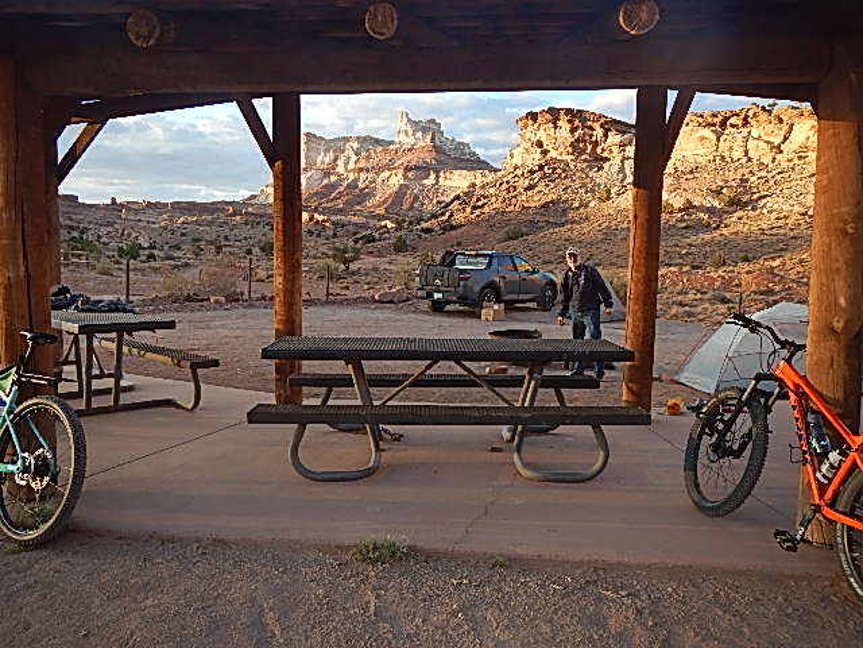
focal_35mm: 28
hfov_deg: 63.4
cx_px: 432
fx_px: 698
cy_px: 324
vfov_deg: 49.7
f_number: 3.9
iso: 125
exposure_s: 1/100
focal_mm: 5
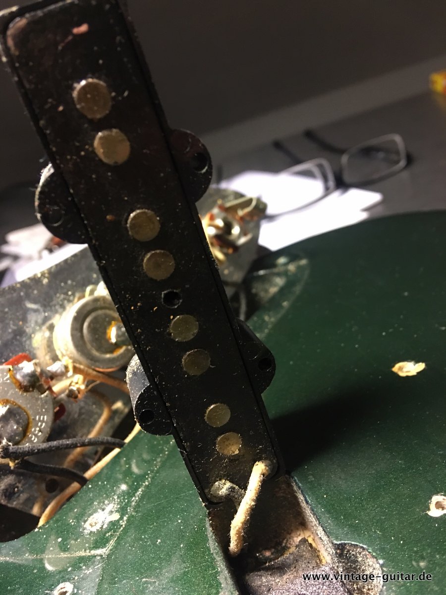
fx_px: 498
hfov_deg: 48.2
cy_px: 298
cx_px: 223
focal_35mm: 29
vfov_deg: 61.7
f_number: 2.2
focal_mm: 4.15
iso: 100
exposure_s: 1/8
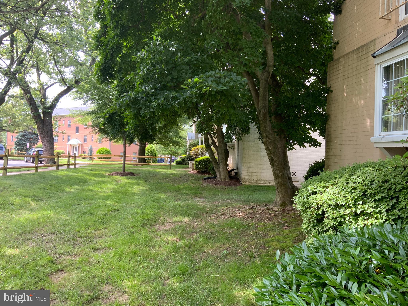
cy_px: 153
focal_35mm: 29
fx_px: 342
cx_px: 204
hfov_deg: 61.7
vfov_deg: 48.2
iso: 25
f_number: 1.8
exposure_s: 1/122
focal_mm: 3
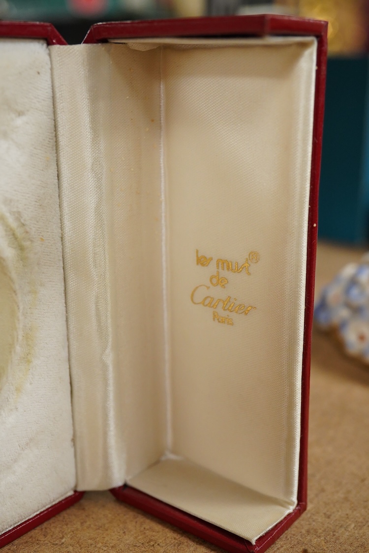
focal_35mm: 45
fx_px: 692
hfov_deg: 29.9
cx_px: 184
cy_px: 276
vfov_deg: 43.6
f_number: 8
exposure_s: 1/160
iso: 2500
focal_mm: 30
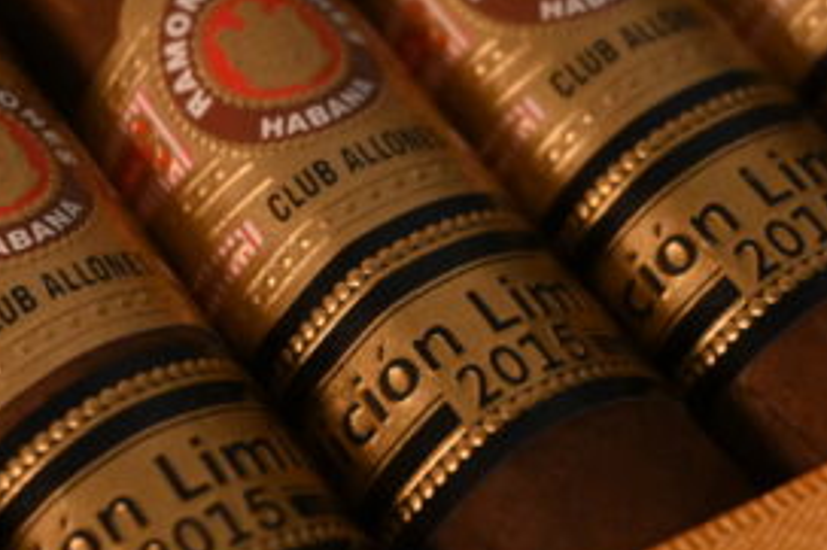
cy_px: 255
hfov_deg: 19.0
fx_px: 2472
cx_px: 328
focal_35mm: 108
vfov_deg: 12.7
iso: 4000
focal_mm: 32.5
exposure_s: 1/640
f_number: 5.6
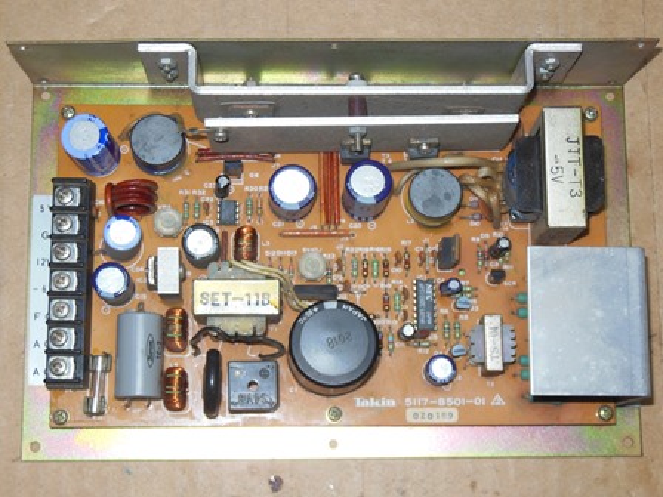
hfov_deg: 29.4
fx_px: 1264
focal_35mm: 66
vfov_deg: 22.3
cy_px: 248
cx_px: 332
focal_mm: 11.7
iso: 125
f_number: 4.3
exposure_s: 1/60
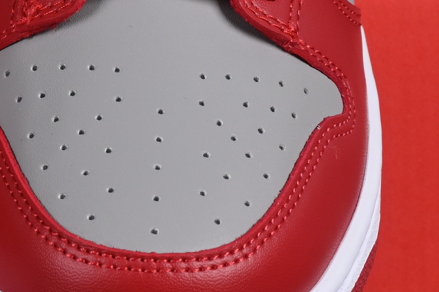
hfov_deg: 6.8
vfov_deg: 4.5
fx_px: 3694
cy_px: 42
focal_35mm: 303
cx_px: -73
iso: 160
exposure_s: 1/80
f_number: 8
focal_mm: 50
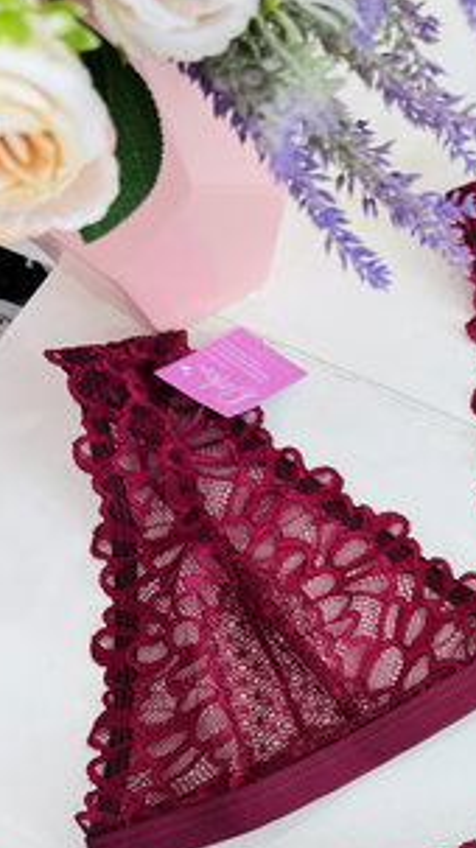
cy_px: 726
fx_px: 1034
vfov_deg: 41.8
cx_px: 490
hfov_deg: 24.6
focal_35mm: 46
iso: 125
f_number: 1.78
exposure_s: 1/100
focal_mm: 6.76
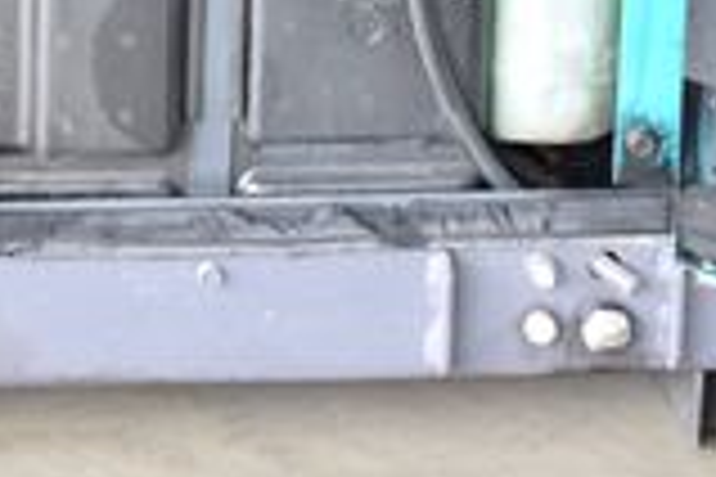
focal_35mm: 273
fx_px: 5429
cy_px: -162
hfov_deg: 7.5
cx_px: -194
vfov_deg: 5.0
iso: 1250
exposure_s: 1/60
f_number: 6.3
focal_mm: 58
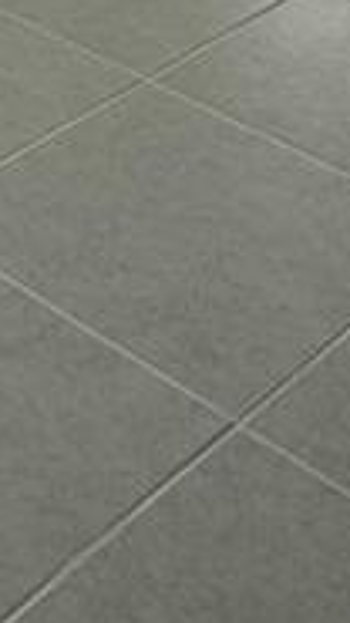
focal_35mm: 99
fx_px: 1634
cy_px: -391
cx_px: -185
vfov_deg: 18.4
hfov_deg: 11.7
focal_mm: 2.22
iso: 40
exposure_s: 1/100
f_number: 2.2
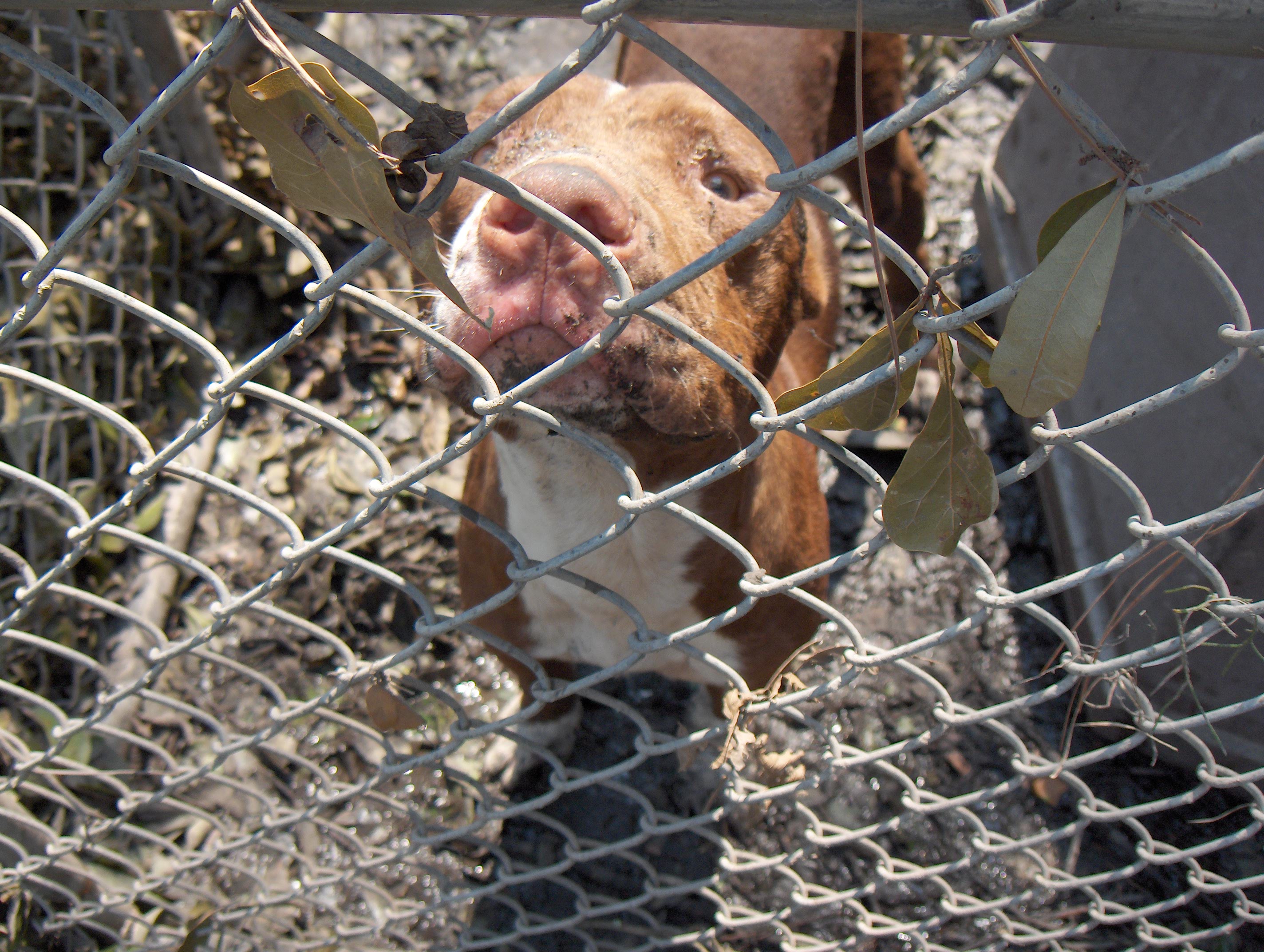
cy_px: 476
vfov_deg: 36.9
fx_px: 1426
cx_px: 632
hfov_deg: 47.8
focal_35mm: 39
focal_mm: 8
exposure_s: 1/321
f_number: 2.8
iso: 100
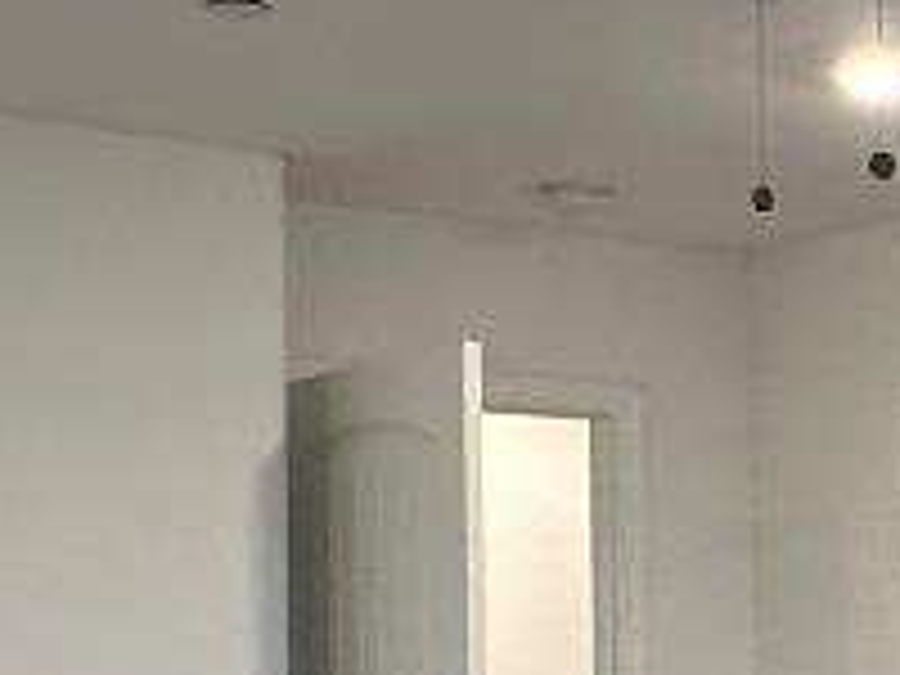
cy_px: 682
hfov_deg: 17.2
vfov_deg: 13.9
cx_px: 1278
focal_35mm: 105
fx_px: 2730
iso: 200
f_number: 2.2
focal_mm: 2.22
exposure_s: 1/120
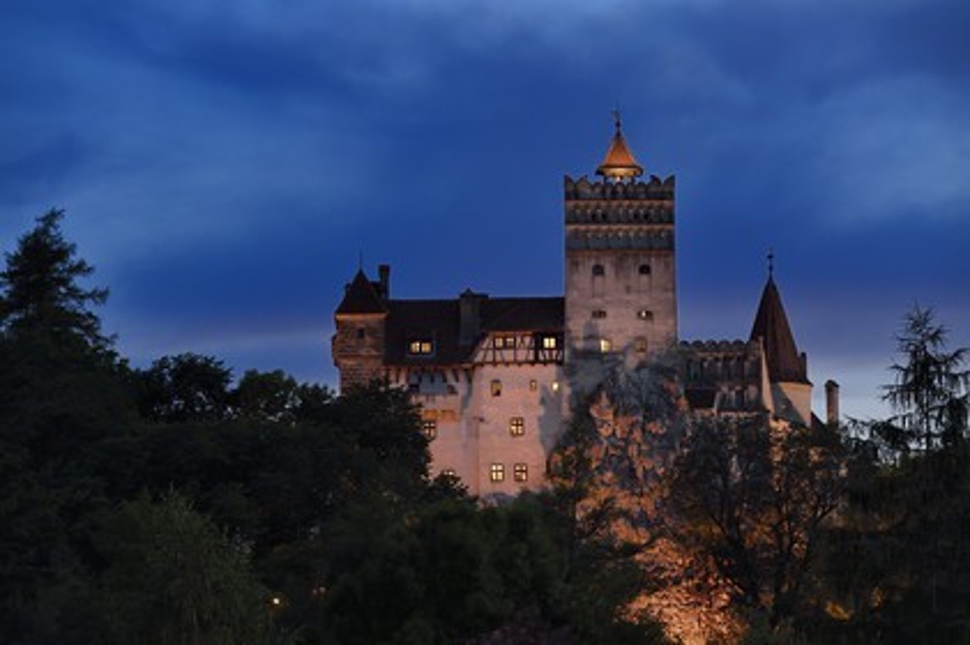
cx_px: 485
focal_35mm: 145
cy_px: 322
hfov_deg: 14.2
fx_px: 3904
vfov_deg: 9.4
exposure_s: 1/13
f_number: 5.6
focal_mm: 145
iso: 1600
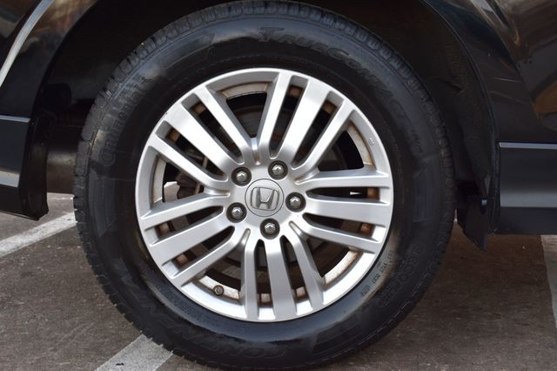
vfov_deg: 28.0
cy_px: 186
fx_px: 742
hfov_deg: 41.1
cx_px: 278
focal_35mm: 48
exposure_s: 1/25
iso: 400
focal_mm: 32
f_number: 7.1
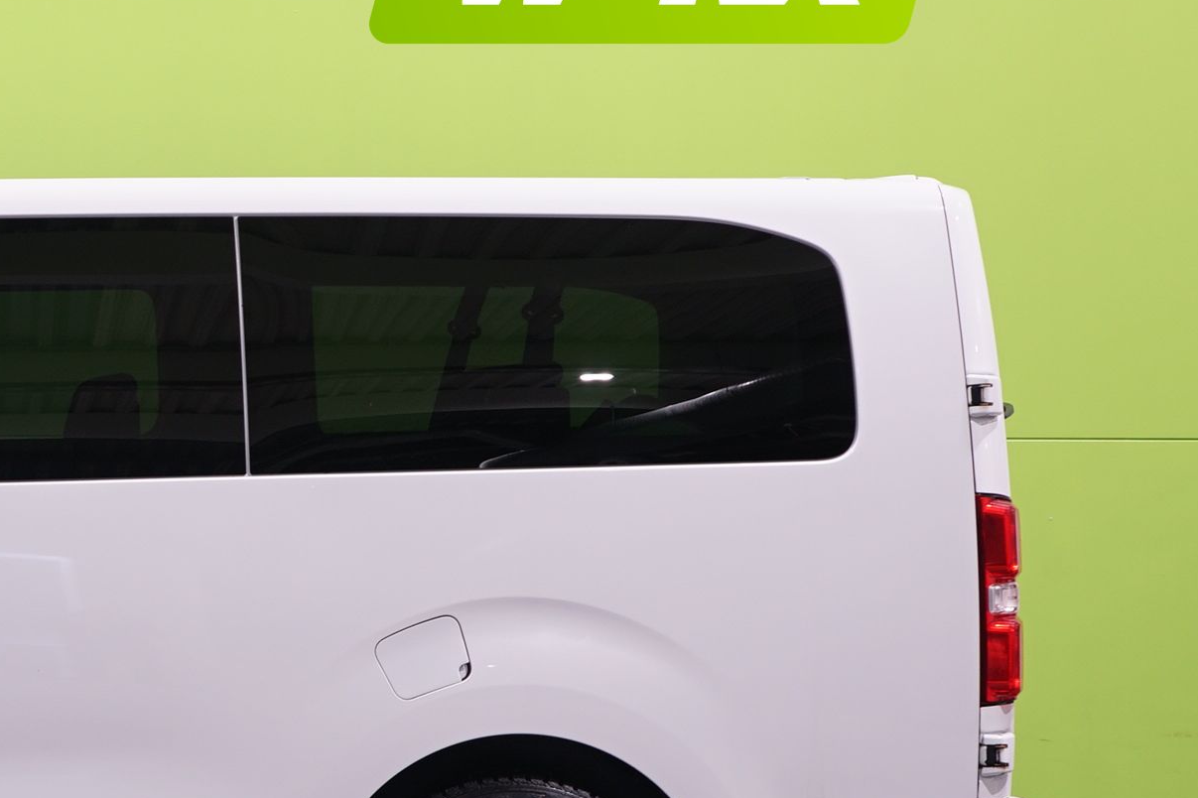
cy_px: 549
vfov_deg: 14.8
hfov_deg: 20.8
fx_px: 3061
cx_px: -189
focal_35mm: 92
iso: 320
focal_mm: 37
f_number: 5
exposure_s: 1/15
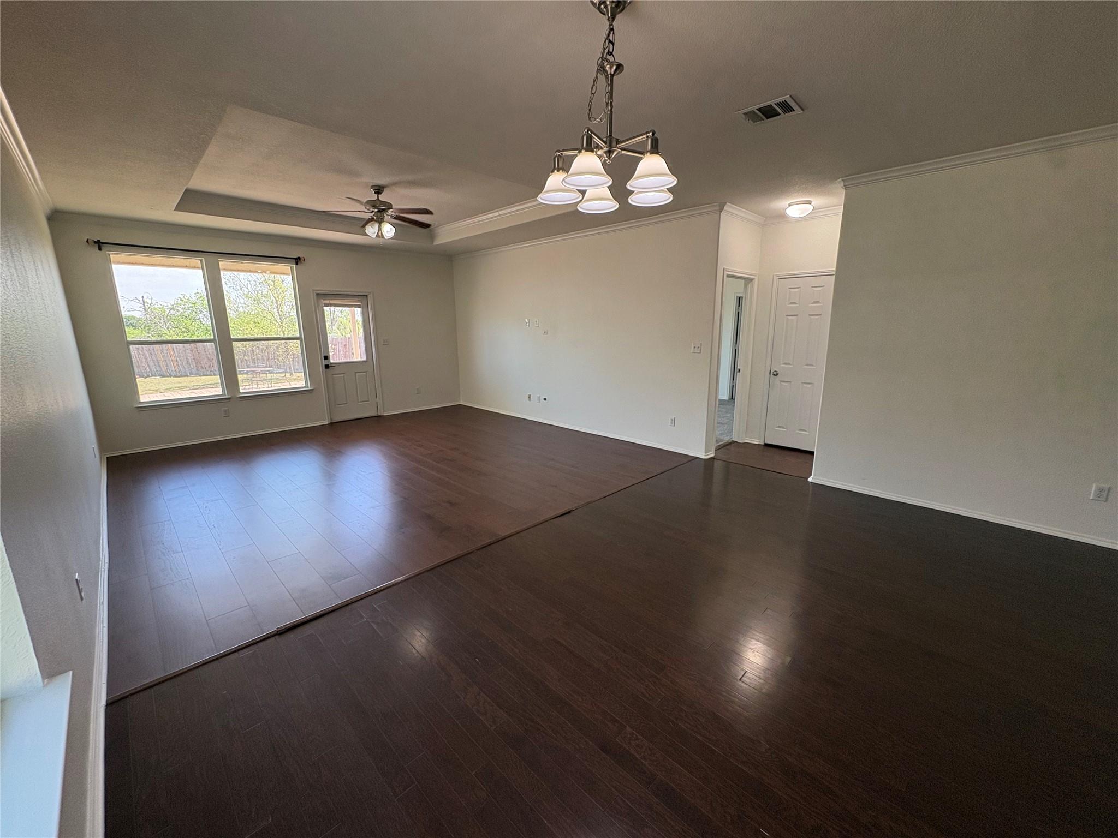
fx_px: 452
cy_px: 419
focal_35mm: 14
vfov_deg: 85.7
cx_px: 559
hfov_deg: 102.1
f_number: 2.2
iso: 160
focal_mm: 2.22
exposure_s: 1/120
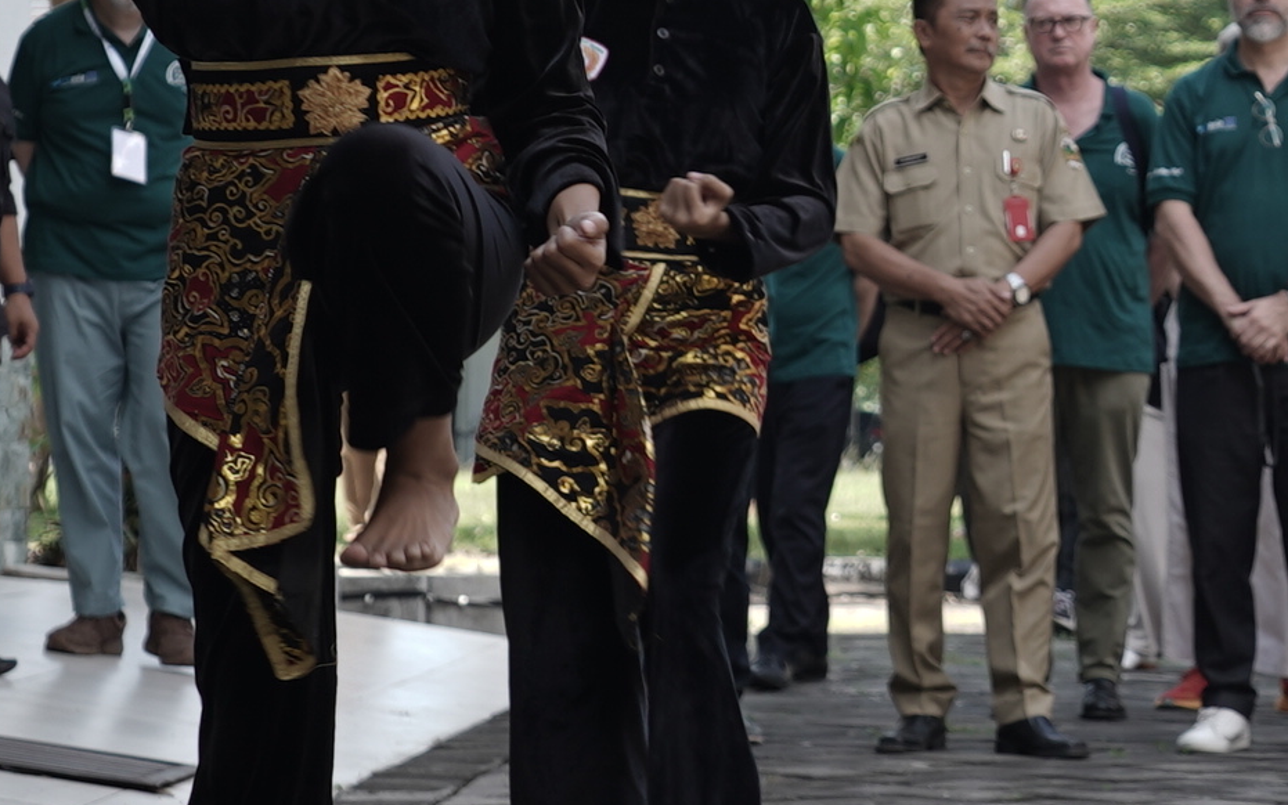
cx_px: 1421
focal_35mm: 171
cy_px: 170
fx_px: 6003
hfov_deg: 12.0
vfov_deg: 7.7
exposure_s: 1/200
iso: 64
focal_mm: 35
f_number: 3.2
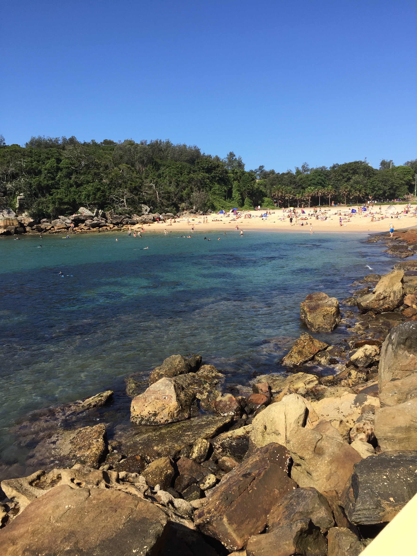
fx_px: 466
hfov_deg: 48.2
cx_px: 208
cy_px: 278
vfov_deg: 61.7
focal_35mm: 29
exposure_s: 1/1464
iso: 32
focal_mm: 4.15
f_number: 2.2
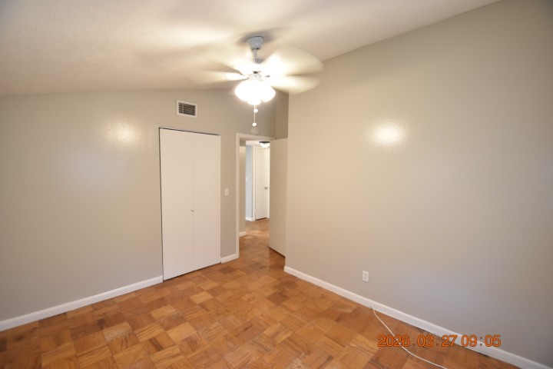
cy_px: 184
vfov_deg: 77.3
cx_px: 276
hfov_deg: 100.4
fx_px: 230
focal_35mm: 15
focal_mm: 10
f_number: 3.5
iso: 800
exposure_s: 1/30
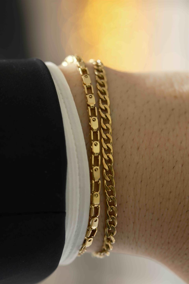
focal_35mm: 120
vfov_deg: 17.1
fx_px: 945
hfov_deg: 11.4
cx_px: 94
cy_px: 142
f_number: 4
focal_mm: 80
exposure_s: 1/30
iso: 400
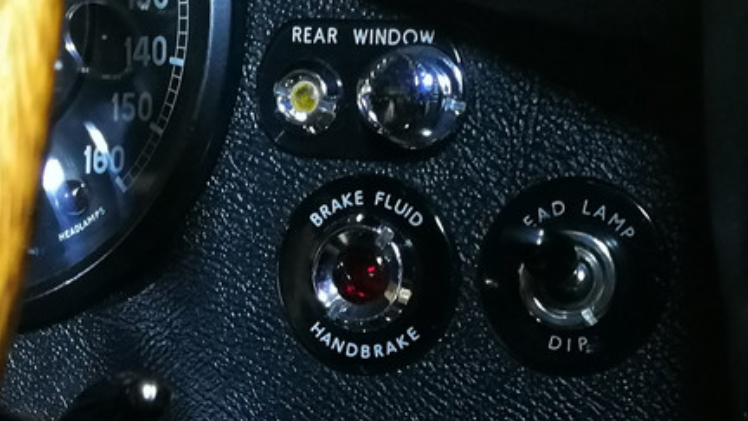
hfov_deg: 26.9
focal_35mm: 78
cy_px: 651
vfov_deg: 14.4
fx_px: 1547
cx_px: 222
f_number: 2.2
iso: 1000
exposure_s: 1/16.7
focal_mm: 3.95
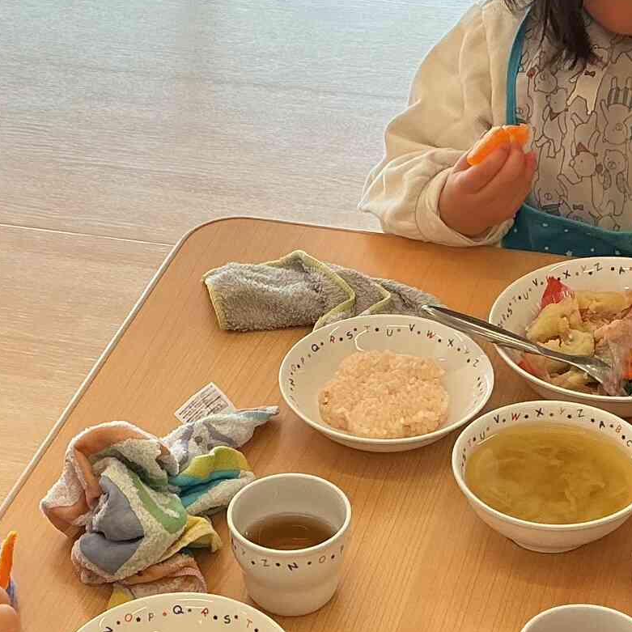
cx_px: 190
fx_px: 1694
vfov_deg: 20.9
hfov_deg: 21.0
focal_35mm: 82
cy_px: 519
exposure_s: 1/159
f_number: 1.8
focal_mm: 3
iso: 25
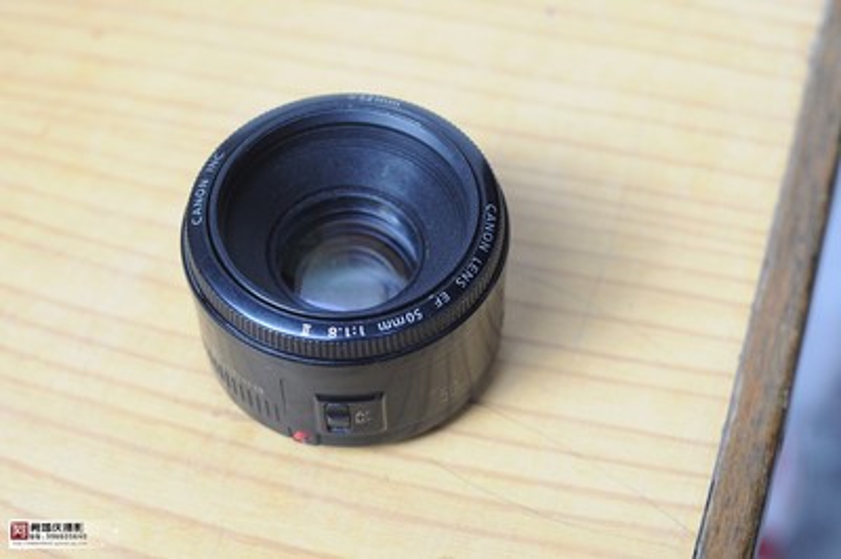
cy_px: 280
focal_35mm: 75
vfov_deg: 18.2
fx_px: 1751
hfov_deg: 27.0
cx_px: 420
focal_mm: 50
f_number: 5.6
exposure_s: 1/125
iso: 640
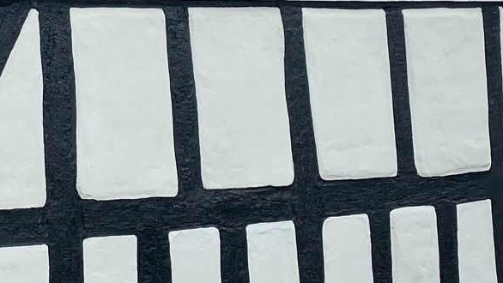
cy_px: -37
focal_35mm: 99
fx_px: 1321
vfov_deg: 12.0
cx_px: -23
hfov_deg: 20.7
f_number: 1.8
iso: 32
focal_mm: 4.25
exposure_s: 1/2571
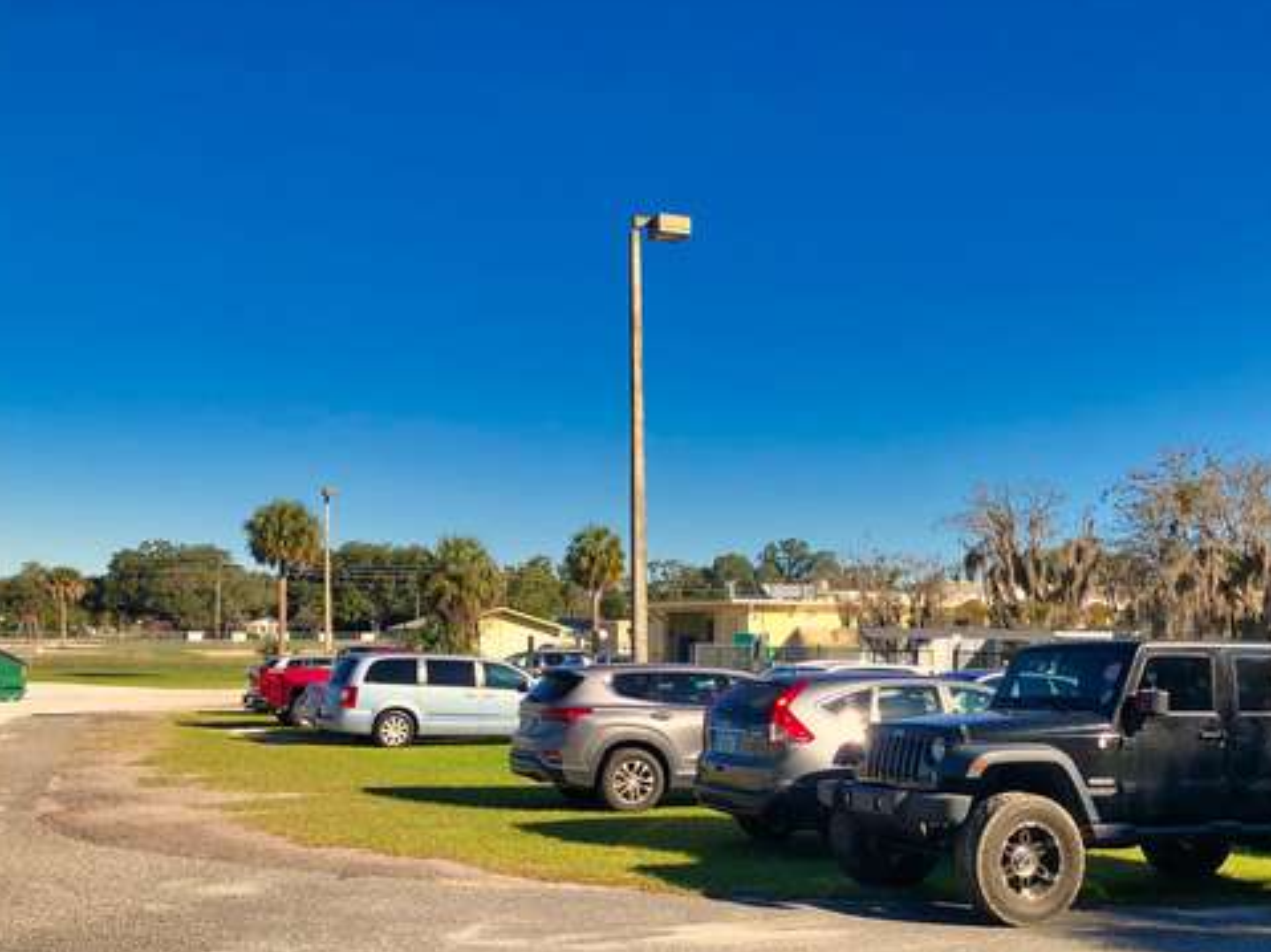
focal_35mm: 39
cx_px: 811
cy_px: 650
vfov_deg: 36.4
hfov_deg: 47.3
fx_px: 1432
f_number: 1.8
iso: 20
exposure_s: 1/1845
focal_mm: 4
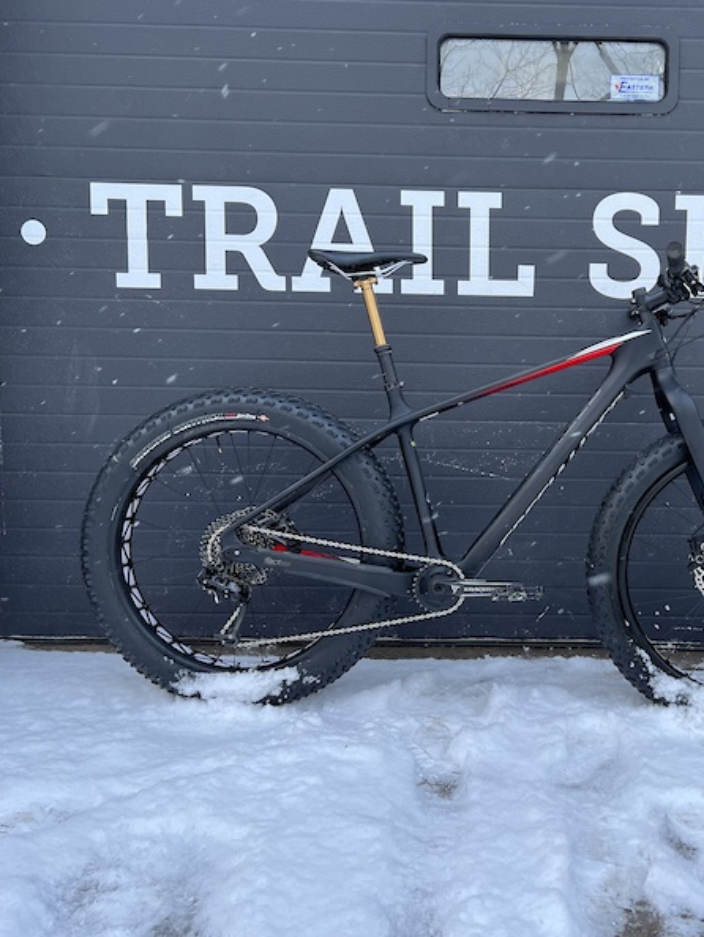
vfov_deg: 52.6
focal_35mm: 35
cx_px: 519
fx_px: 948
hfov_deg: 39.7
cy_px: 472
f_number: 1.5
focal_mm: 5.7
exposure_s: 1/193
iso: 40
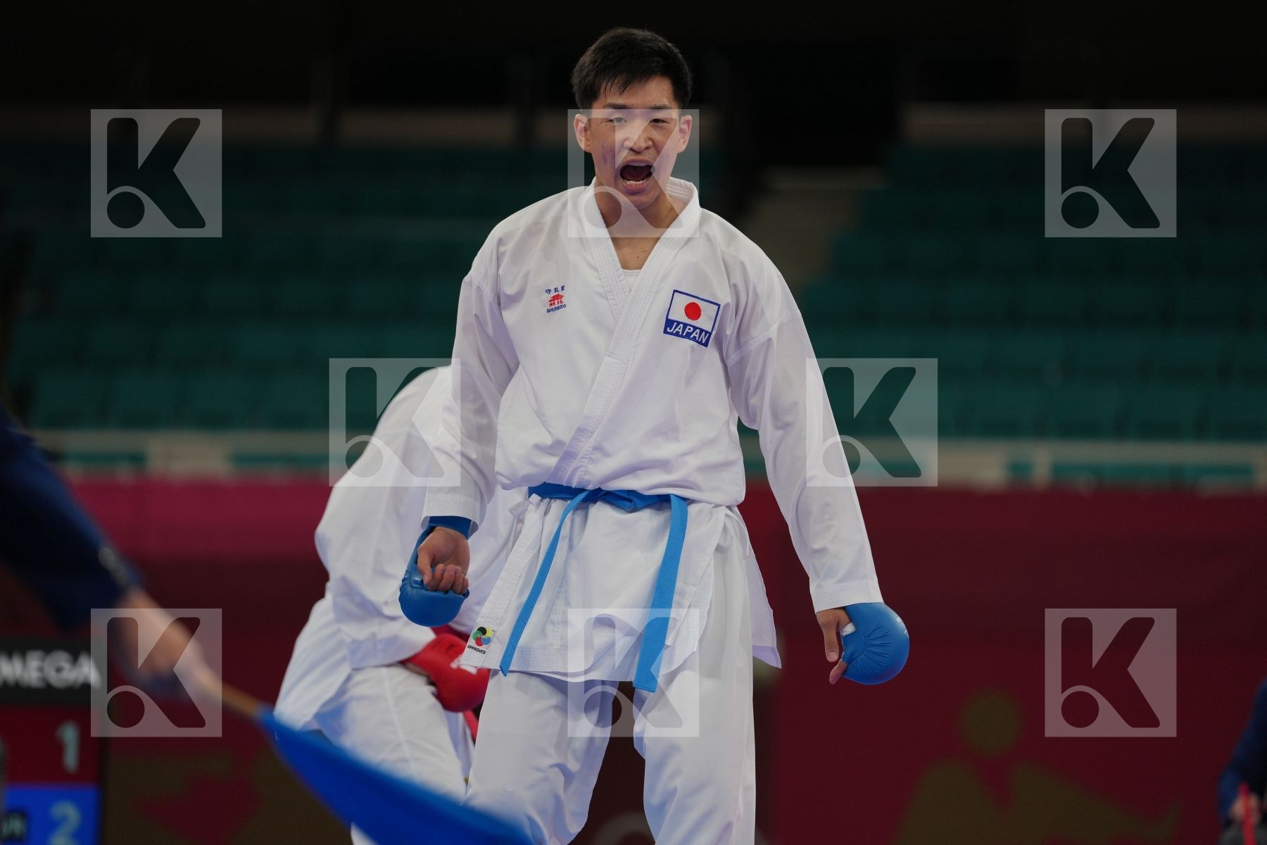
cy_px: 422
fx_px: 7038
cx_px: 634
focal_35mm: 200
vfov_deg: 6.9
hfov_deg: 10.3
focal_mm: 200
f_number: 2.8
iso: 400
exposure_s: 1/1000
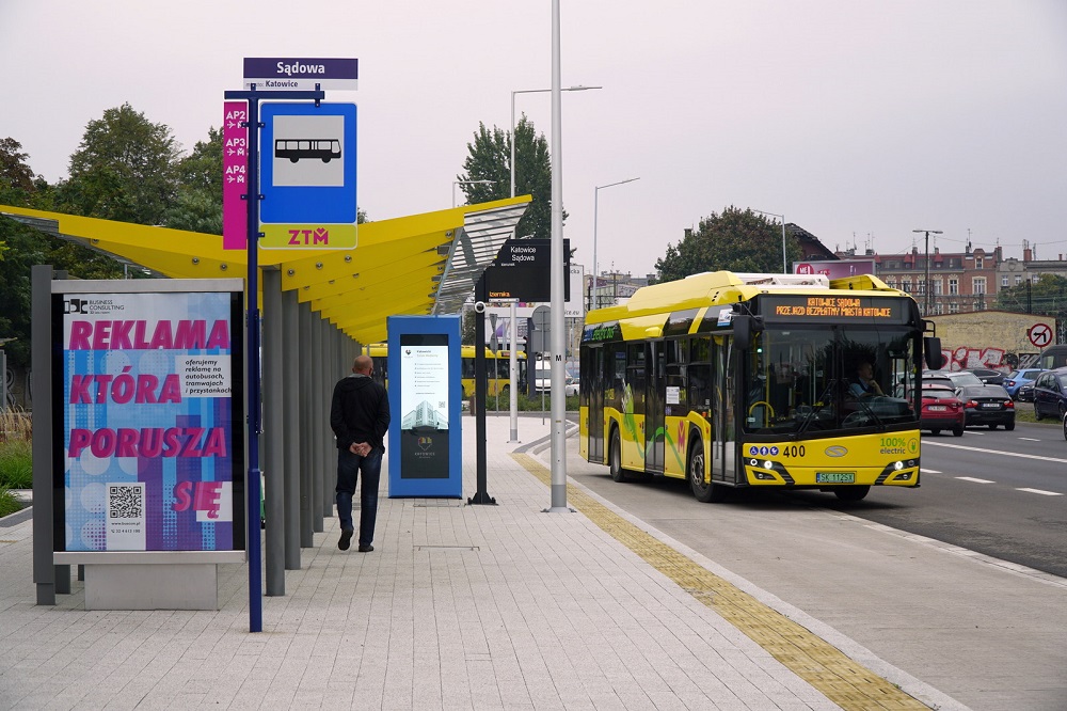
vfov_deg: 20.6
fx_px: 1955
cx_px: 534
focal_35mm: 66
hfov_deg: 30.5
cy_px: 356
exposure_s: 1/80
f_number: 5.6
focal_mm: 44
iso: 100
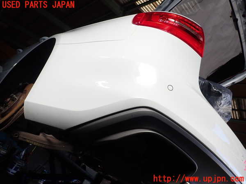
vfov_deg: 54.9
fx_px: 178
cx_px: 123
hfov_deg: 69.4
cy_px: 92
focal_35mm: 25
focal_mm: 4.5
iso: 100
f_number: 2.8
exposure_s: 1/200
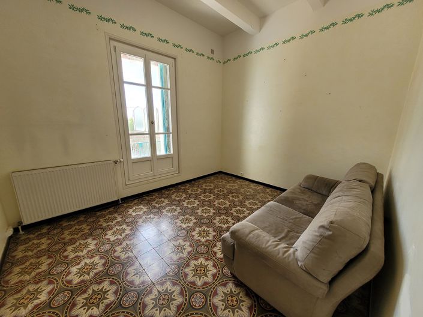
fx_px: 159
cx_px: 212
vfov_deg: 89.9
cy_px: 158
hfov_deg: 106.2
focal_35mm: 13
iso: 80
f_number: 2.2
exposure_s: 1/100
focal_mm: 1.74
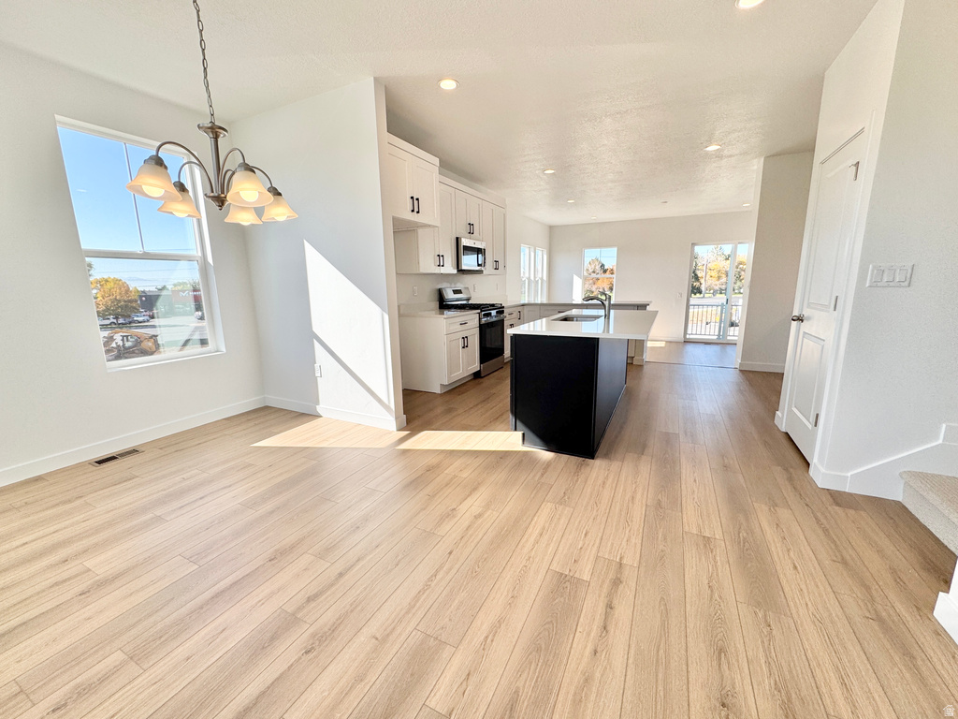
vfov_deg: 85.7
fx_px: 387
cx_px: 479
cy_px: 360
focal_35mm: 14
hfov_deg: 102.1
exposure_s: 1/453
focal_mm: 2.22
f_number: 2.2
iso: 40
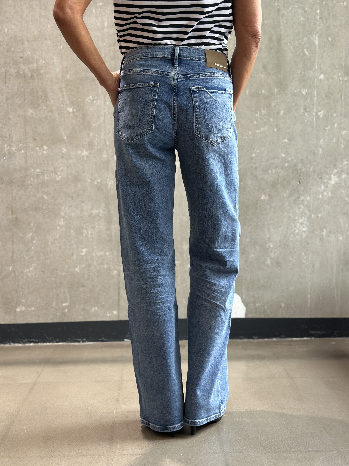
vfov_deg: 39.7
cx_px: 174
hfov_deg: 30.3
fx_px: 645
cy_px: 233
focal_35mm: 48
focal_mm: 6.86
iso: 100
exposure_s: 1/121
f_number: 1.78
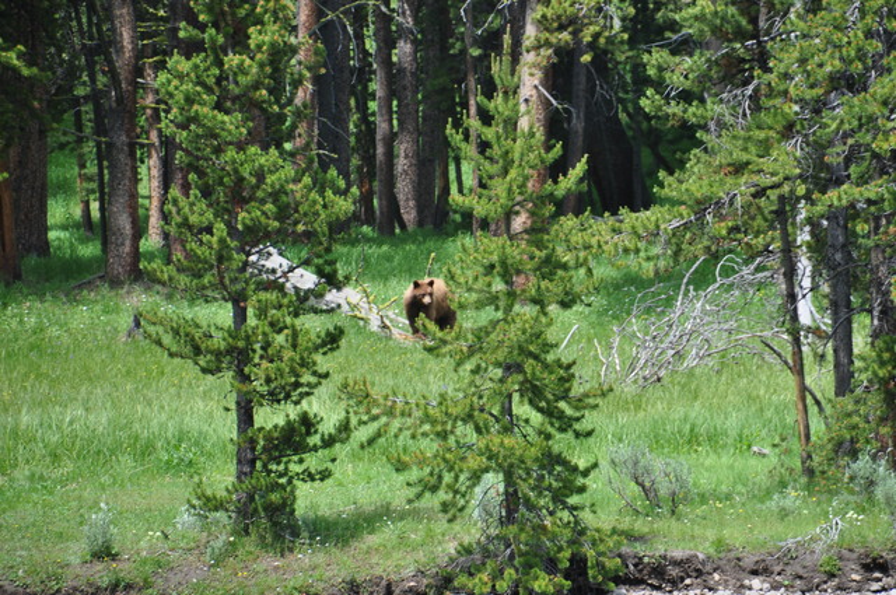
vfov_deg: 3.4
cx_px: 448
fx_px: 10067
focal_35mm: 405
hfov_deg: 5.1
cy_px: 298
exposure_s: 1/160
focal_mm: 270
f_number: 9
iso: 200
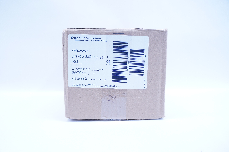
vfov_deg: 47.8
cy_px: 76
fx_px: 172
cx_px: 114
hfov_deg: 67.4
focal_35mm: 27
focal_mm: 18
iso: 800
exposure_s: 1/200
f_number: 3.5
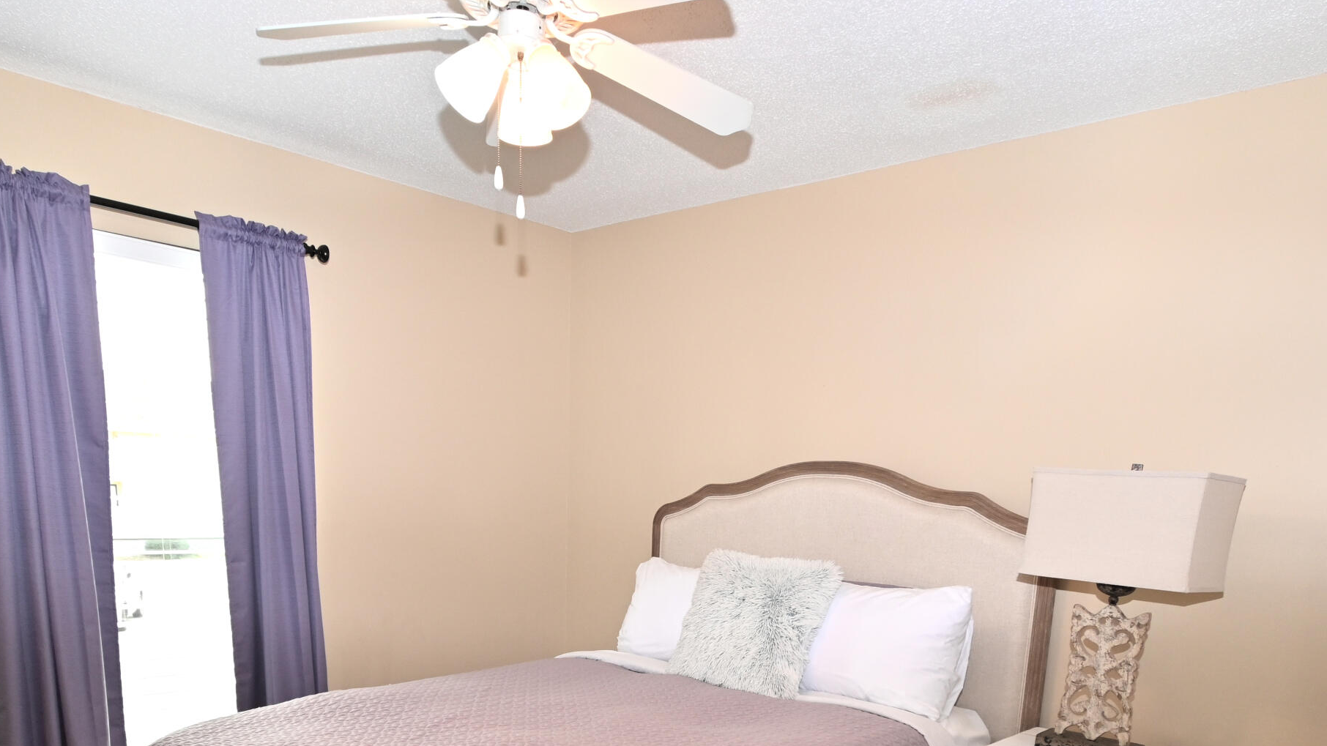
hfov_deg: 71.9
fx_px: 915
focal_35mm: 26
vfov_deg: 40.3
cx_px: 633
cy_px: 700
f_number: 4.5
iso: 320
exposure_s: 1/60
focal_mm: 10
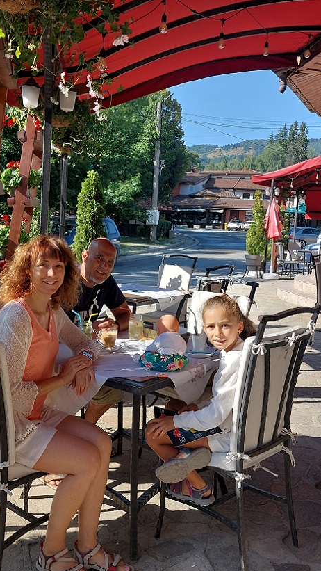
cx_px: 130
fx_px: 529
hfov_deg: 33.6
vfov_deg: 56.6
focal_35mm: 35
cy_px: 286
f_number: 1.8
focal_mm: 5.23
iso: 25
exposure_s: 1/591
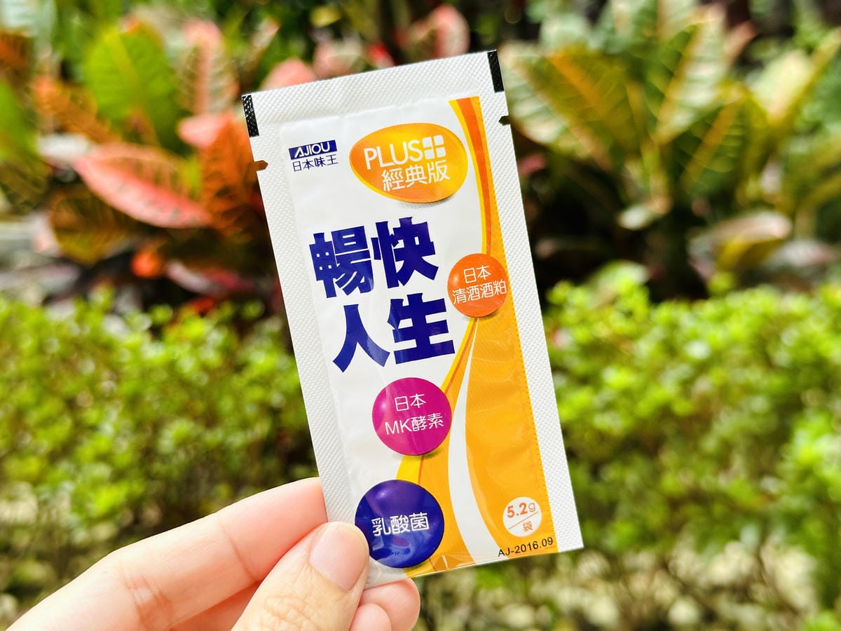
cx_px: 420
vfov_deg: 30.3
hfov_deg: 39.7
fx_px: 1166
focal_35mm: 48
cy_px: 316
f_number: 1.78
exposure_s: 1/99
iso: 80
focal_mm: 6.86
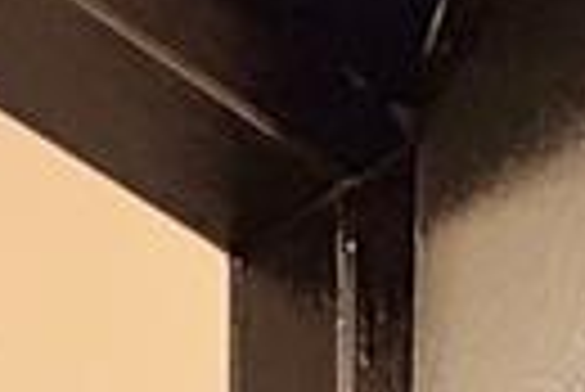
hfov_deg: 12.8
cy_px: 2163
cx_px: -670
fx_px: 2180
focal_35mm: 134
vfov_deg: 5.7
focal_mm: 2.22
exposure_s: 1/120
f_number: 2.2
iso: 250
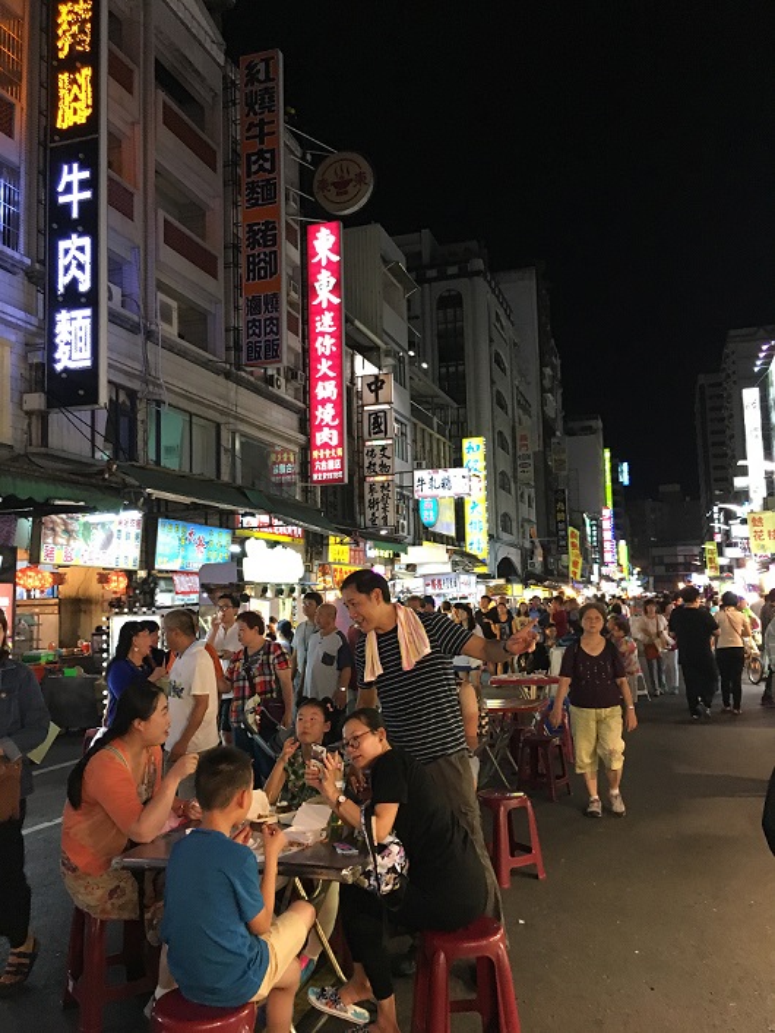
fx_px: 865
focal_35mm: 29
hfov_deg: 48.3
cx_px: 388
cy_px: 516
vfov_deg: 61.6
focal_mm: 4.15
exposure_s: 1/30
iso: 200
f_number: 2.2
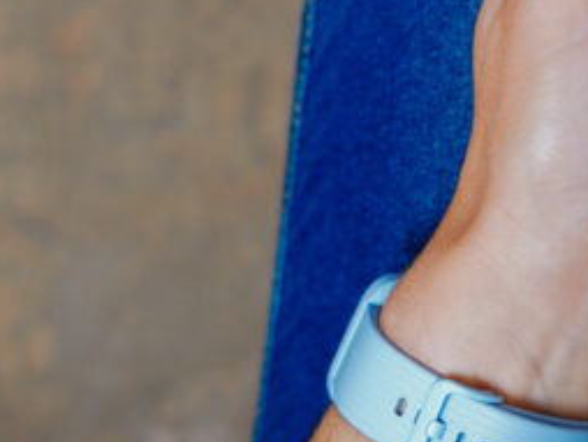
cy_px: -28
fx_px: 3707
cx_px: 803
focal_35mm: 218
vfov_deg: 6.8
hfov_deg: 8.9
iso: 160
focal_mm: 50
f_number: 2.8
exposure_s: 1/80
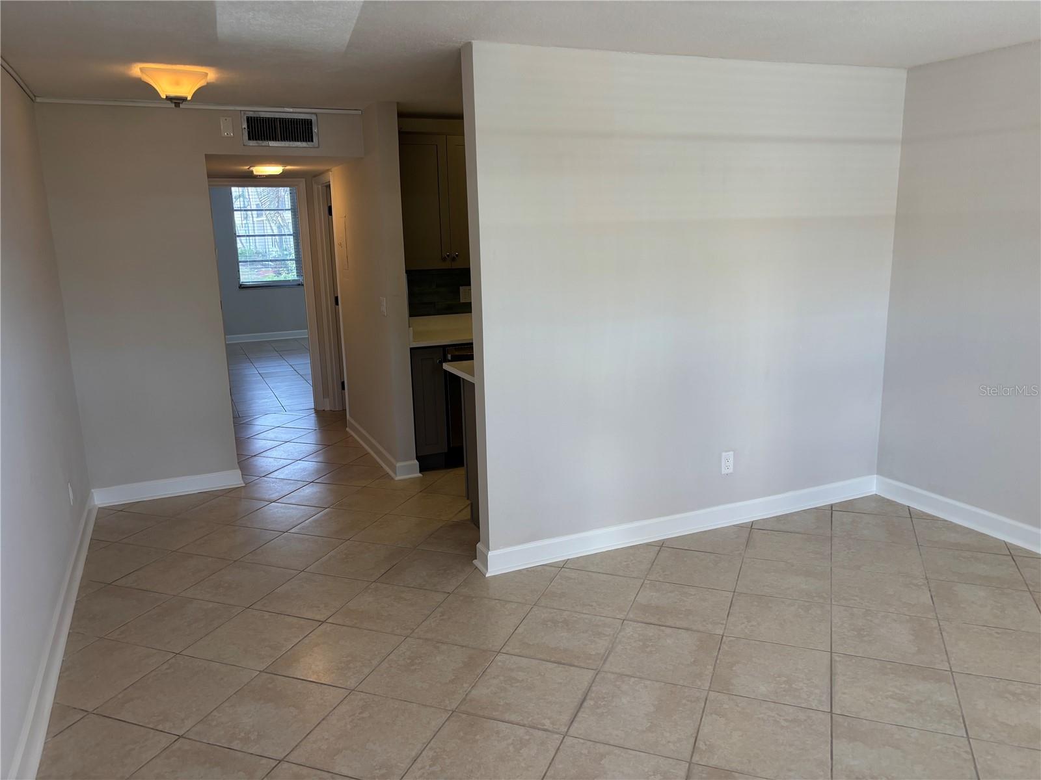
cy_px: 390
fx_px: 782
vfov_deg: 53.1
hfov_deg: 67.3
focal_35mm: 26
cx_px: 520
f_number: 1.6
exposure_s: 1/60
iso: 64
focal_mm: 5.96
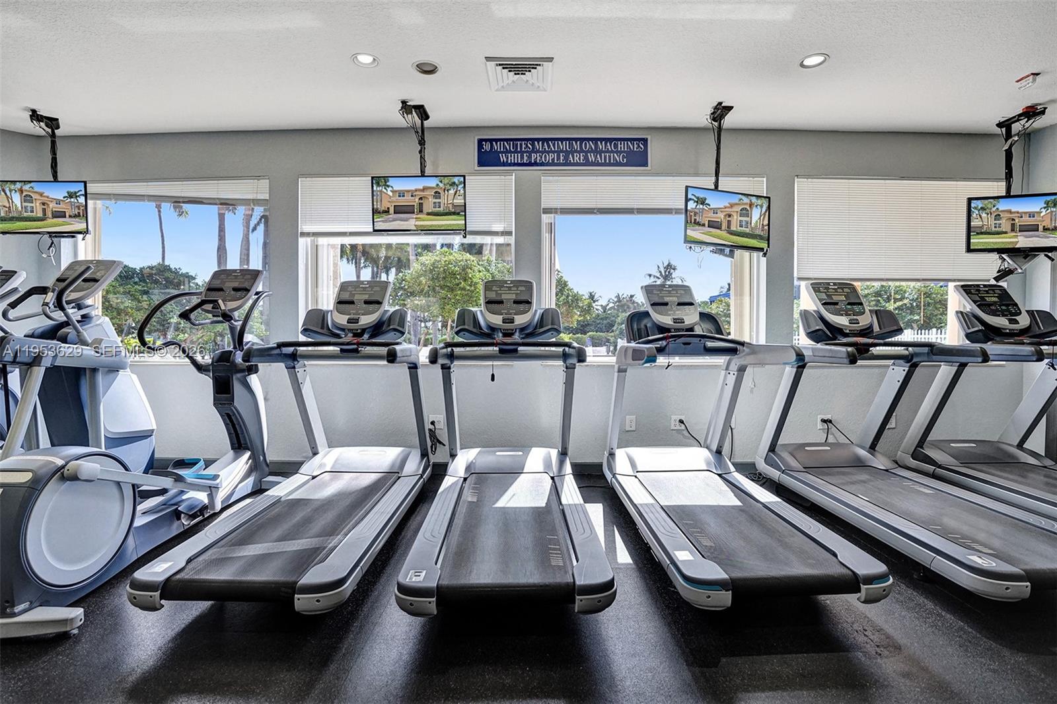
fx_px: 470
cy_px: 352
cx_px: 528
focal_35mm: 16
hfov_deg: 96.7
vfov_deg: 73.7
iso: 1250
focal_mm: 16
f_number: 3.5
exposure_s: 1/320
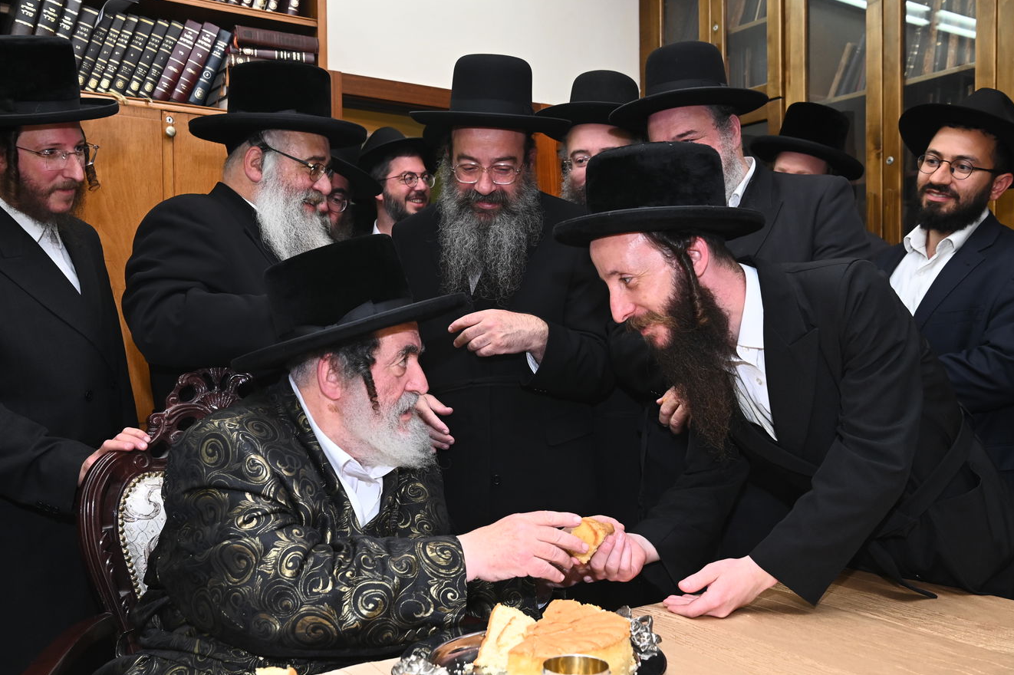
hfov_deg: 53.2
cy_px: 354
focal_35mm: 36
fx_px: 1013
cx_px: 500
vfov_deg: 36.8
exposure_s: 1/200
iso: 1250
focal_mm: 34
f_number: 7.1
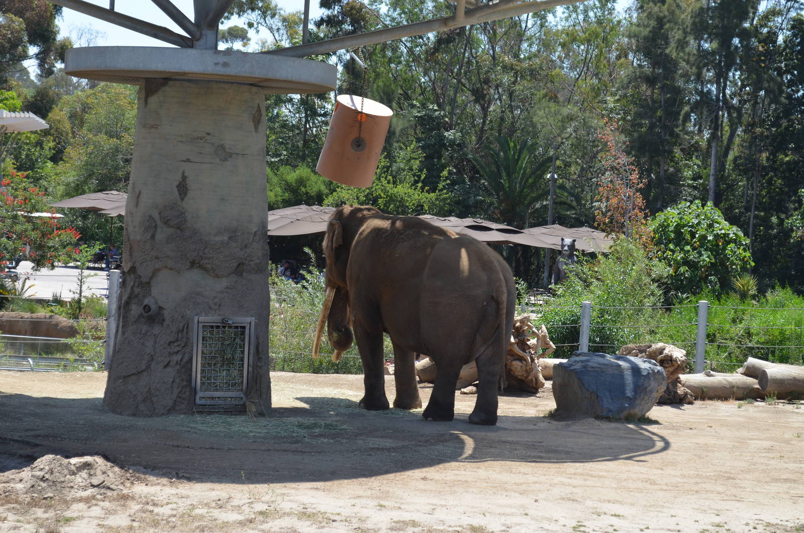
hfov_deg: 24.7
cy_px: 266
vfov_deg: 16.5
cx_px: 402
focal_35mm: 82
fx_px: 1839
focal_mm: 55
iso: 180
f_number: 8
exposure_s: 1/250
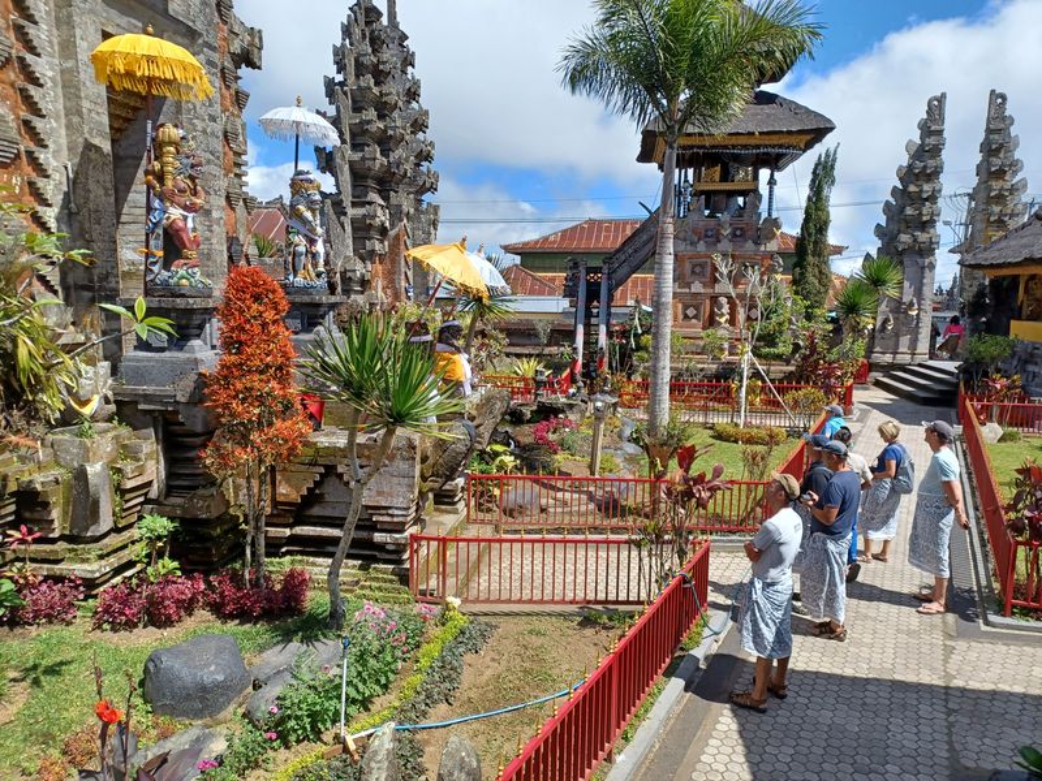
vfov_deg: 54.9
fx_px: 753
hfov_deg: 69.4
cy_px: 390
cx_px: 521
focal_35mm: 25
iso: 32
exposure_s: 1/383
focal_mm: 4.6
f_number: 1.8
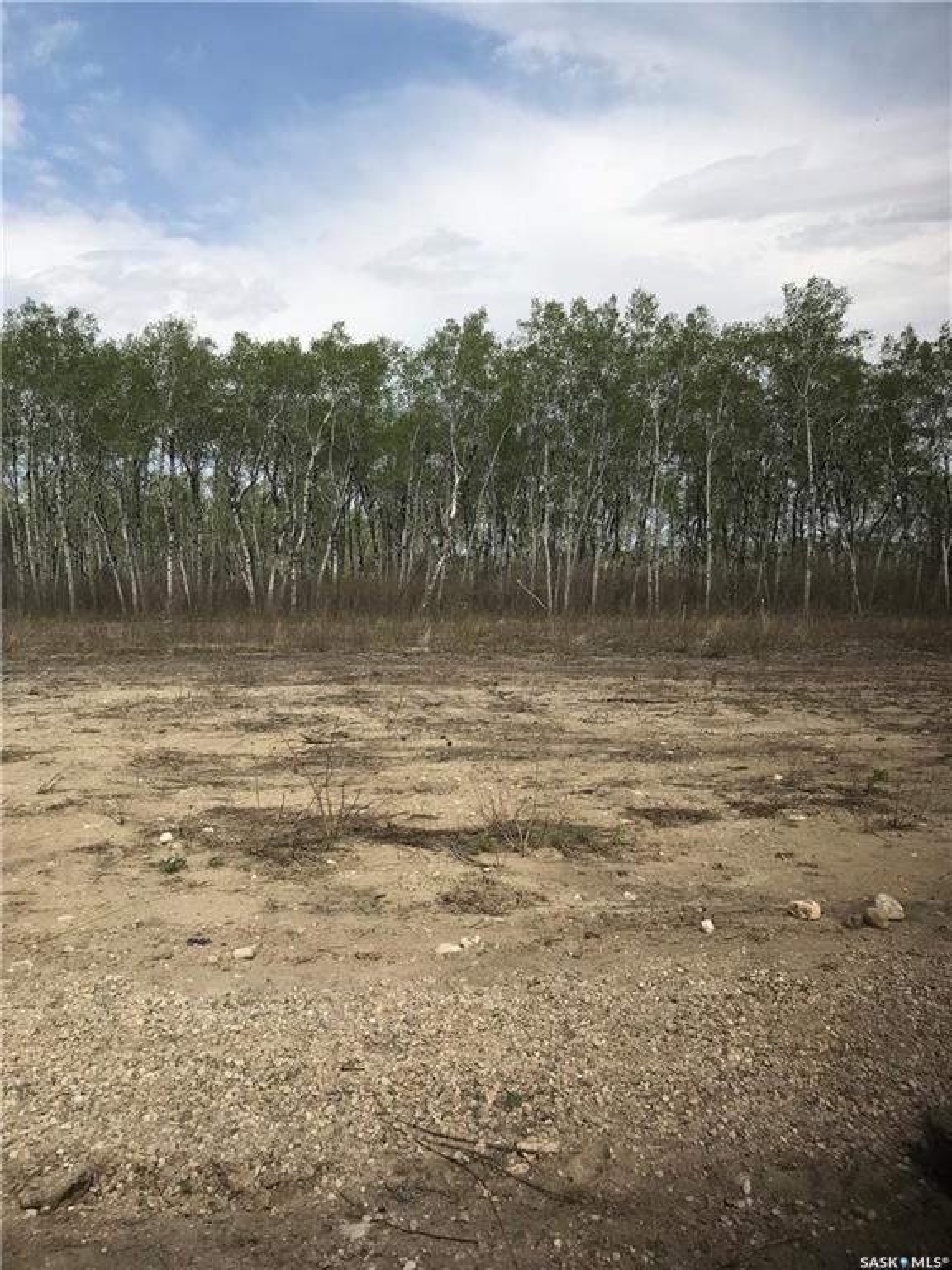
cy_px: 635
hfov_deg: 49.7
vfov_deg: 63.4
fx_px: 1027
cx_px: 476
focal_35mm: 28
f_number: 1.8
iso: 20
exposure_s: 1/3096
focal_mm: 3.99
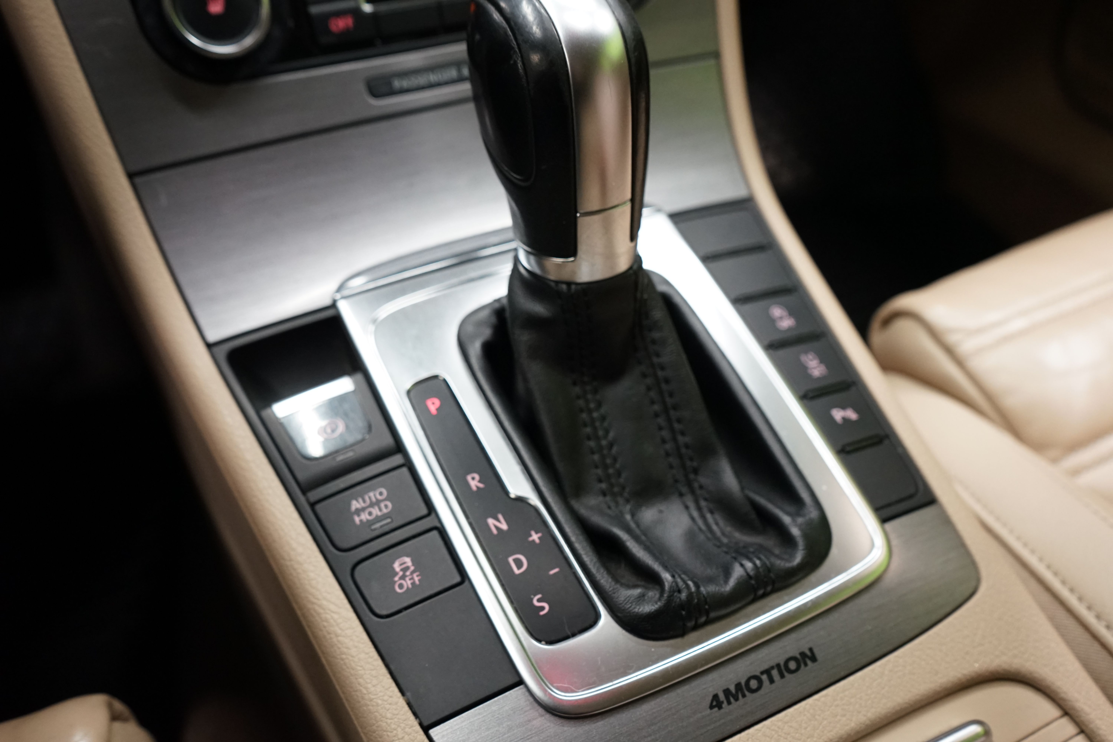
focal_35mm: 28
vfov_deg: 46.4
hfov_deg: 65.5
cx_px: 556
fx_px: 866
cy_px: 371
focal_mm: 28
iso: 2500
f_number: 5.6
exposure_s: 1/60
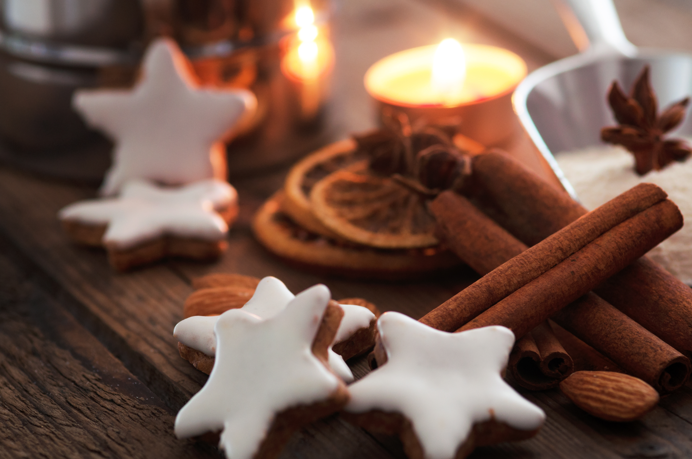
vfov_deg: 8.7
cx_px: 346
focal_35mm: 158
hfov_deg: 13.1
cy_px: 230
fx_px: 3024
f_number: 4.5
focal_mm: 105
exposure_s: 3
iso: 100
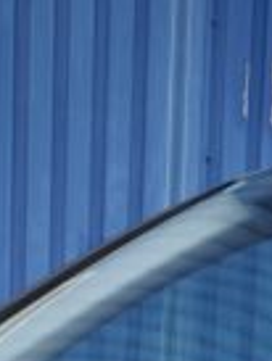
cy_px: 880
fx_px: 1799
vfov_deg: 10.0
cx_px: 248
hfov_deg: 8.6
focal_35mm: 172
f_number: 1.6
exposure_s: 1/125
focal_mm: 6.57
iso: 64
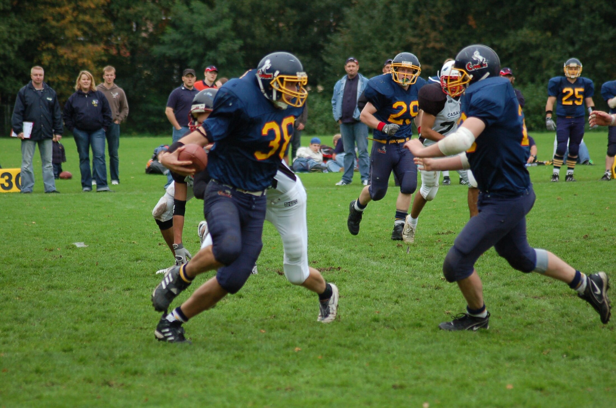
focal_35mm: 202
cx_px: 308
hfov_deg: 10.2
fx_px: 3458
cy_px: 204
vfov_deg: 6.8
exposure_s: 1/500
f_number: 4.5
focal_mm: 135
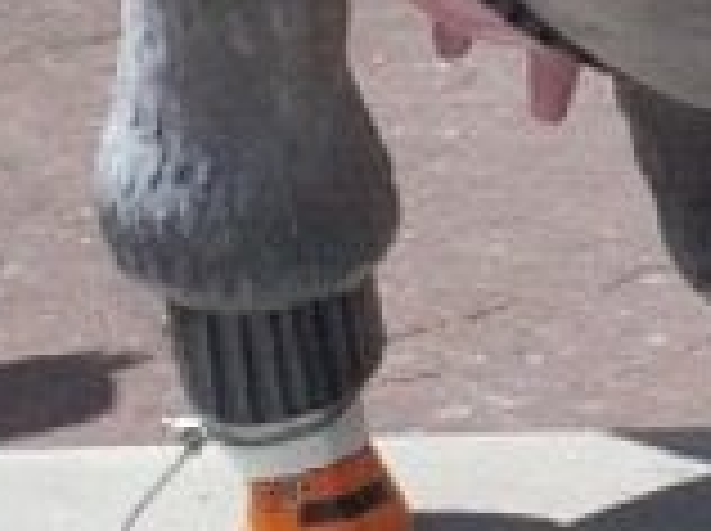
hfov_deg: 7.4
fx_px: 5394
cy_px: 27
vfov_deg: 5.6
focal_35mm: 263
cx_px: 1091
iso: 100
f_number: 4.5
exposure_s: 1/784
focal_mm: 6
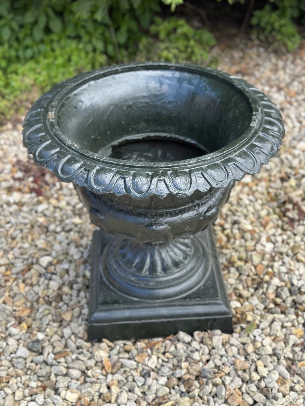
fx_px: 564
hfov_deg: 30.3
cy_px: 203
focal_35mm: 48
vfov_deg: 39.7
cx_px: 152
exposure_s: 1/467
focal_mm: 6.86
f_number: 1.78
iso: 80
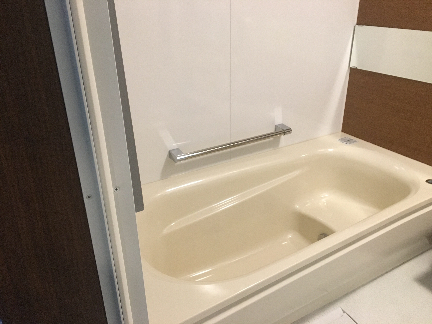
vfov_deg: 48.2
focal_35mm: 29
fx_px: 362
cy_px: 162
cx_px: 216
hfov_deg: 61.7
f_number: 2.2
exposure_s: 1/30
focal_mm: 4.15
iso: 160
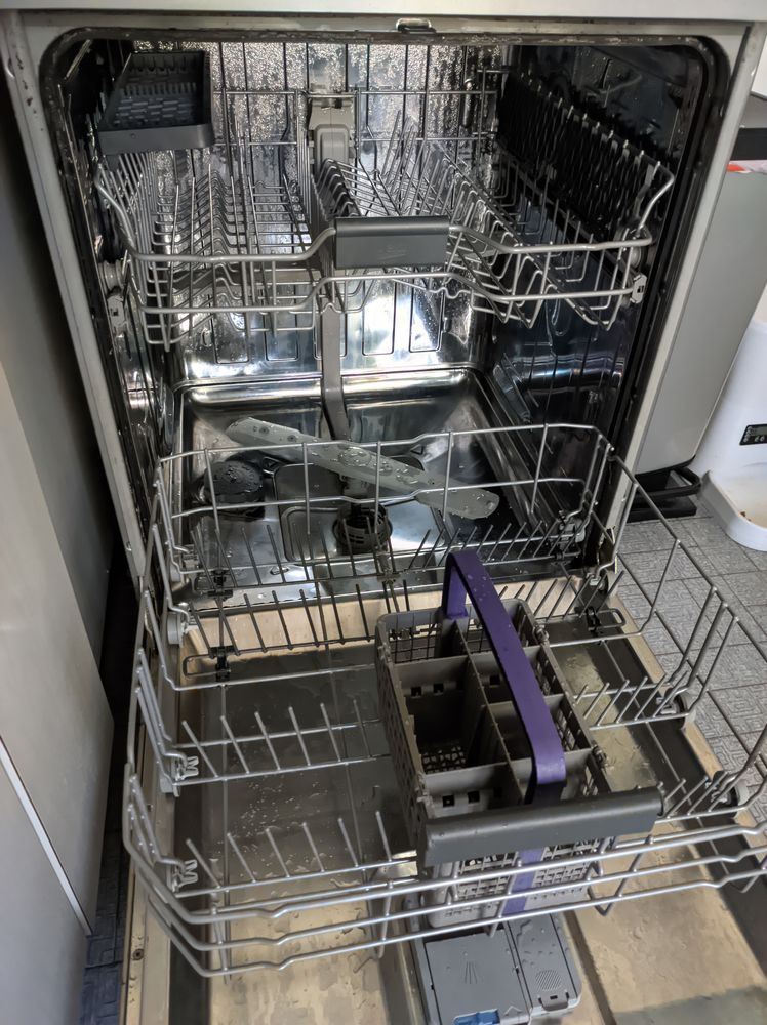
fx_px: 740
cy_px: 512
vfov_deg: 69.4
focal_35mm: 25
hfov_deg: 54.8
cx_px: 384
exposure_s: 1/100
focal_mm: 4.7
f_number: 1.79
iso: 2841
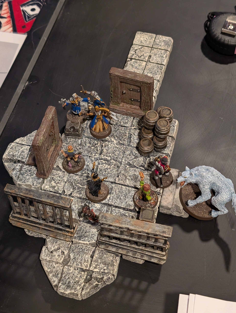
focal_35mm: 49
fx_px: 444
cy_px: 156
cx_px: 118
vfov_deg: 38.9
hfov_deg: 29.8
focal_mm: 6.9
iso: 365
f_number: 1.68
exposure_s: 1/120
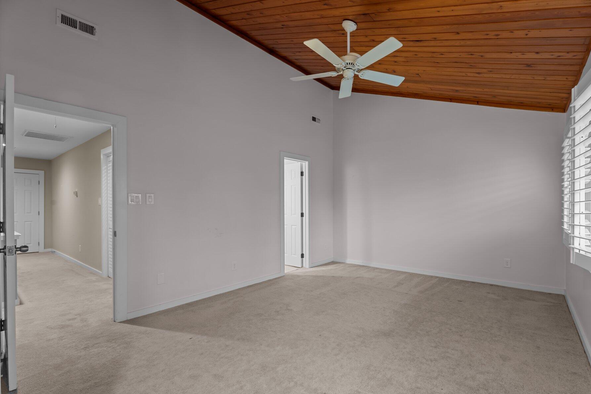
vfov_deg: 73.6
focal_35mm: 16
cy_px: 209
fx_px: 263
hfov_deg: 96.2
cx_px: 333
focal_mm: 14
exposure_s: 2
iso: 400
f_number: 9
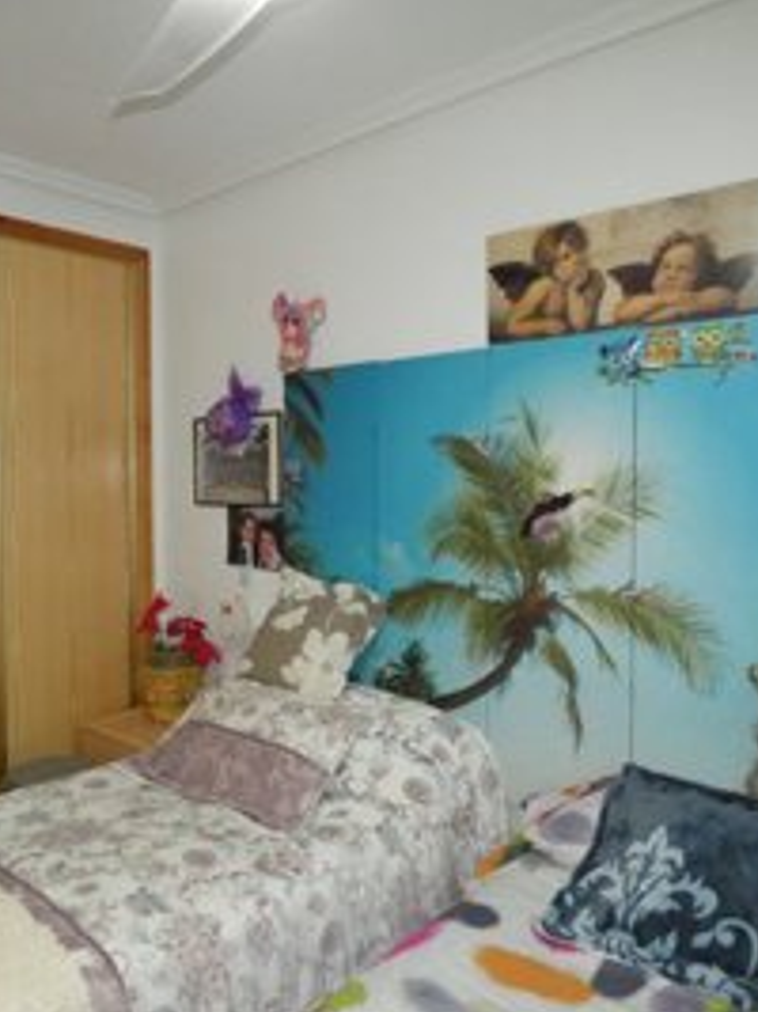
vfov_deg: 65.3
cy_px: 508
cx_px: 288
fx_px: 789
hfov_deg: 50.8
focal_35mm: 27
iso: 800
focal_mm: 3.6
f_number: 2.8
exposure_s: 1/60
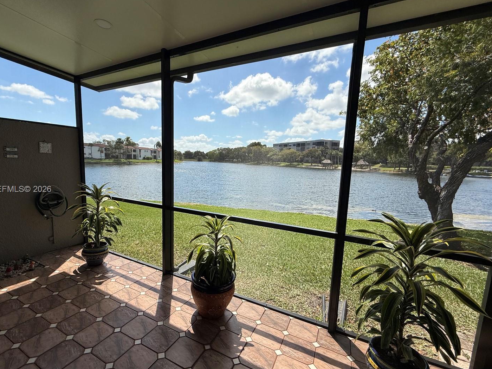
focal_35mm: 16
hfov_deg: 94.2
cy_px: 190
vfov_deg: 78.1
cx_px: 223
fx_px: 227
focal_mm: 2.22
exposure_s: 1/1572
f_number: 2.2
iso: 50
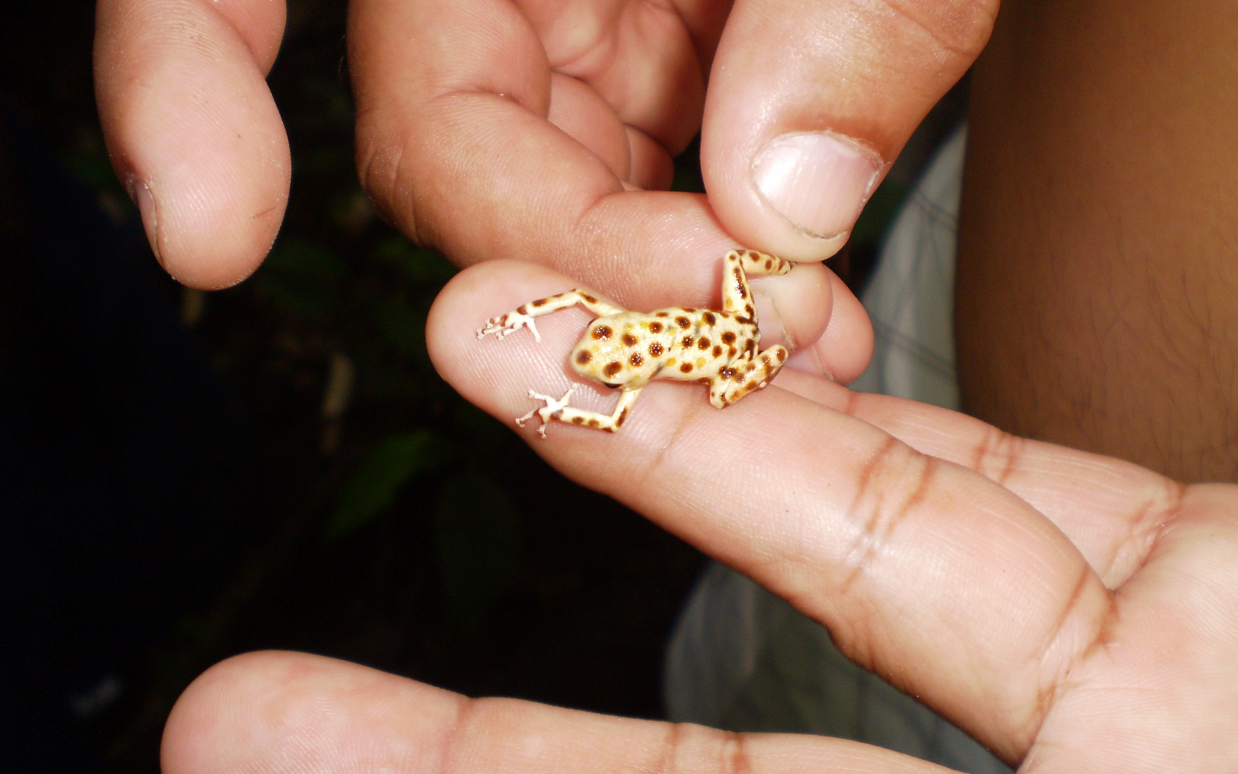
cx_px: 608
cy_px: 374
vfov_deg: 32.8
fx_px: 1316
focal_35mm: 39
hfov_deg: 50.4
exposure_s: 1/30
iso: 125
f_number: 3.1
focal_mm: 6.3
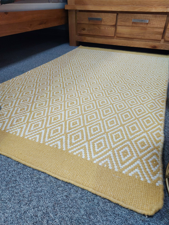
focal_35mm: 24
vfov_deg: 71.6
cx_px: 84
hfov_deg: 56.8
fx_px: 156
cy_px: 112
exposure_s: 1/50
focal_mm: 5.23
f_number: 1.8
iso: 64
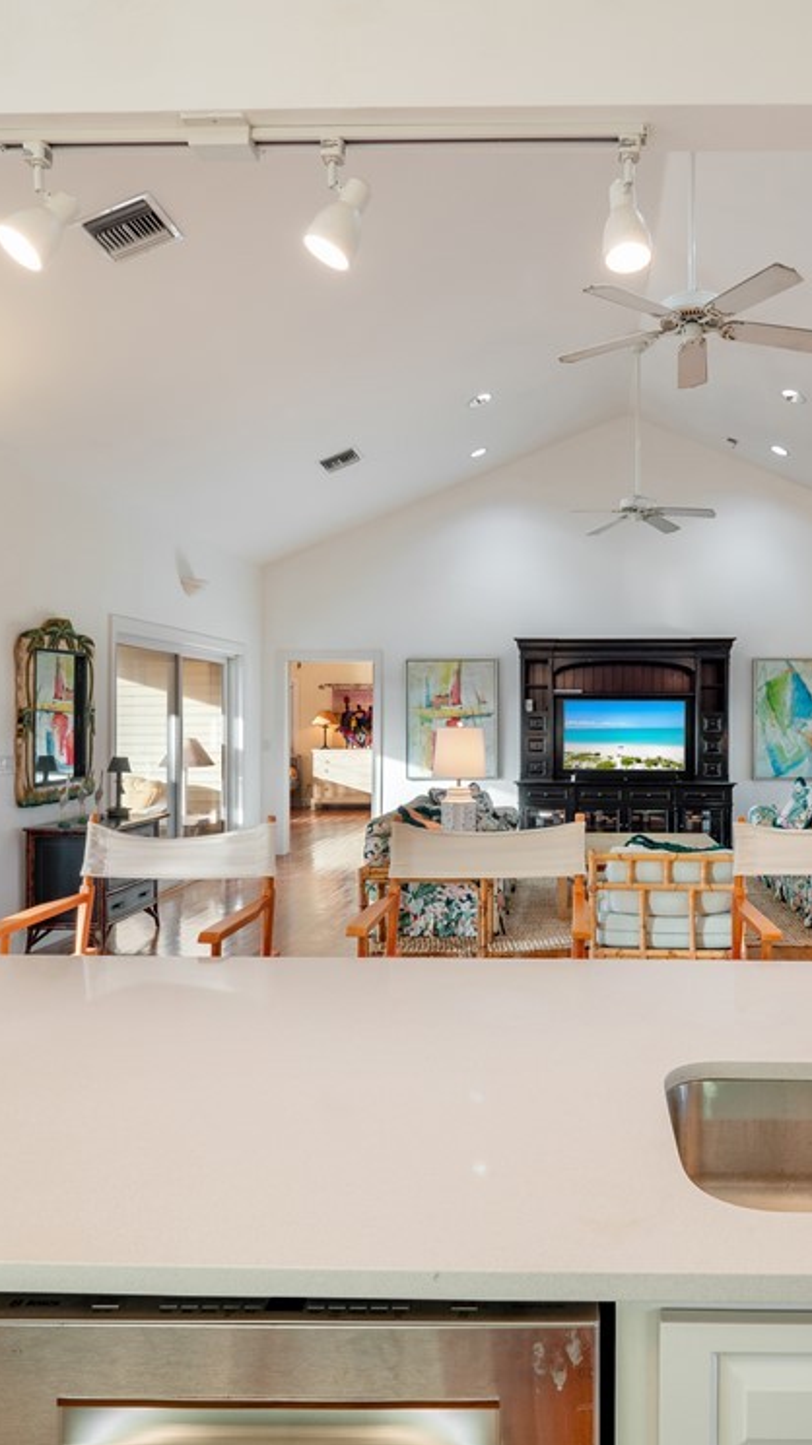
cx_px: 579
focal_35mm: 21
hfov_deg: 51.9
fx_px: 805
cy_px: 730
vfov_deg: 83.9
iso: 200
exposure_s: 1/3
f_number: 7.1
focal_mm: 7
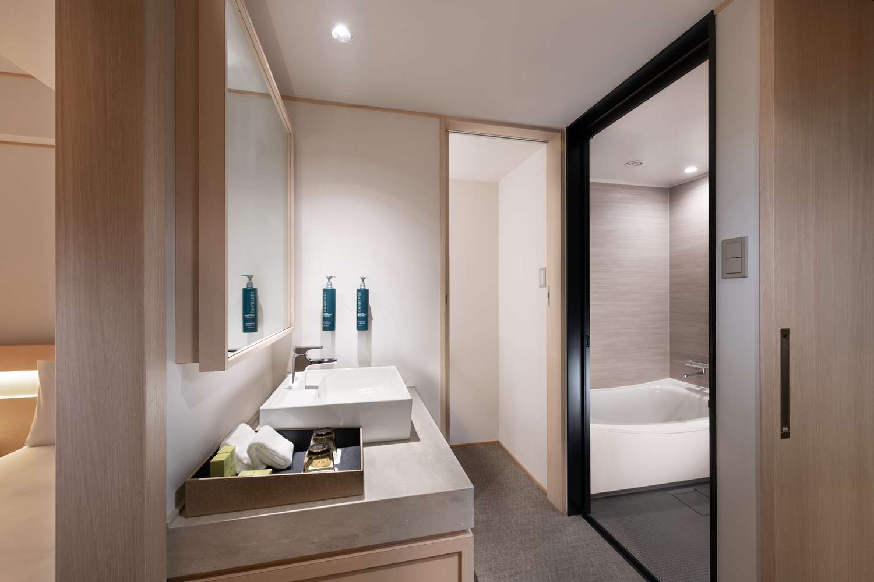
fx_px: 340
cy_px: 291
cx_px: 437
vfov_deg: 81.2
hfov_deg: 104.3
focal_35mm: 14
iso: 200
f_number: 11
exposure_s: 2
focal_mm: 14
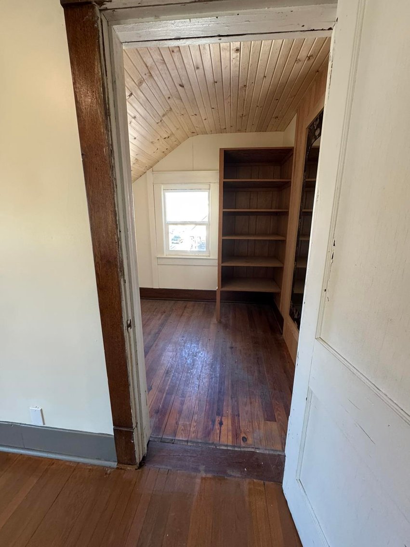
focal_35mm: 14
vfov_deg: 102.1
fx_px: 221
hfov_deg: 85.7
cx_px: 205
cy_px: 274
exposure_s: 1/60
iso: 320
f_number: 2.2
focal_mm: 2.22
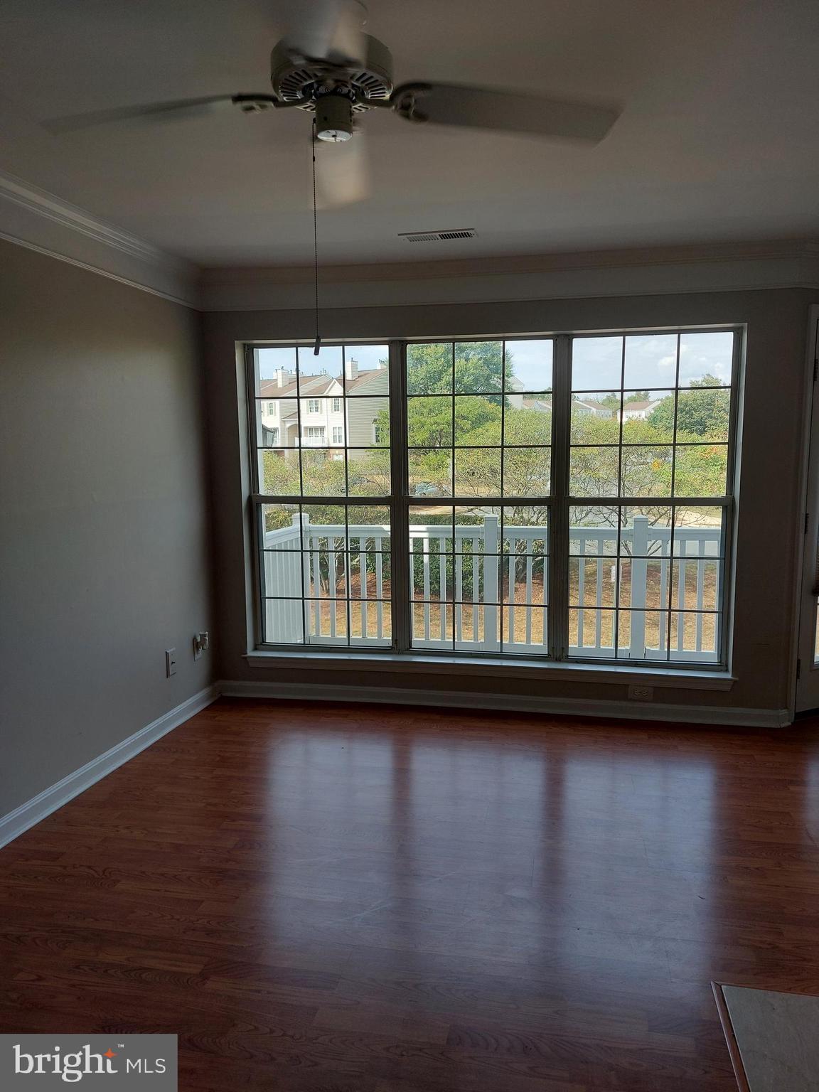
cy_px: 546
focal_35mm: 24
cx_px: 410
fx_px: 757
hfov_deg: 56.8
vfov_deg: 71.6
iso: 25
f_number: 1.8
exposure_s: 1/166
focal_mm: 5.23
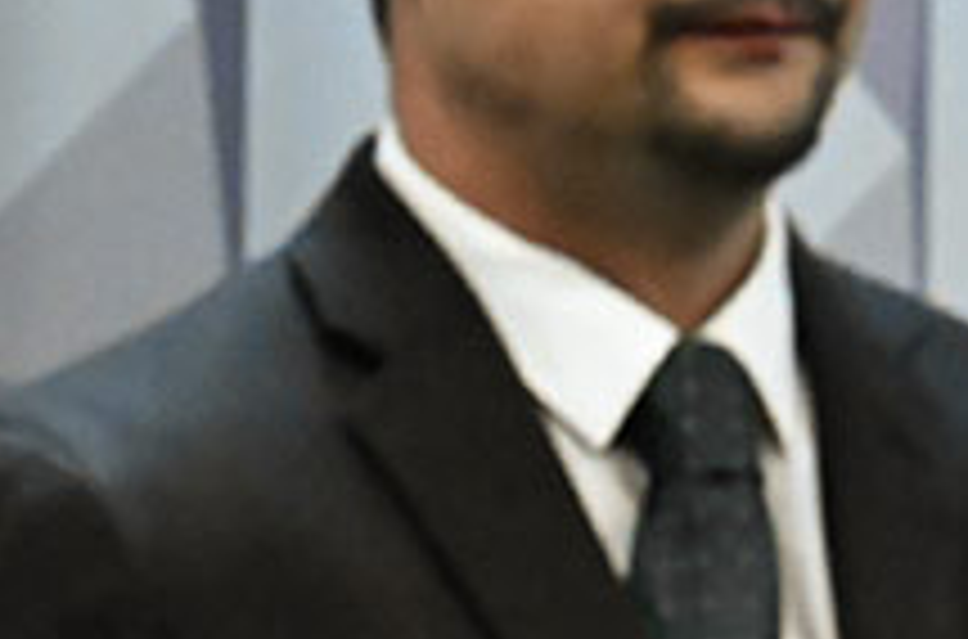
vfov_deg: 2.4
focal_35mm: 569
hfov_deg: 3.6
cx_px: 1886
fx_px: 15255
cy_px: 1274
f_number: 7.1
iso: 6400
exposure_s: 1/125
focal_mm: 95
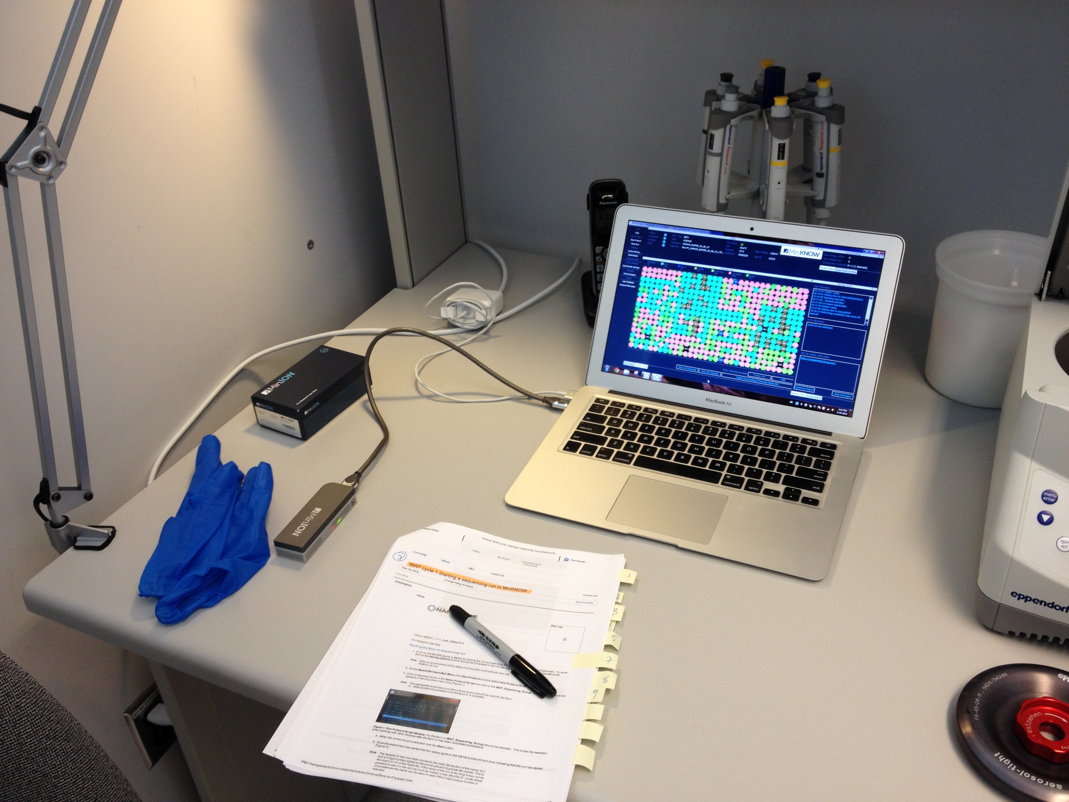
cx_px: 534
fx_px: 1081
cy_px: 401
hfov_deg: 52.6
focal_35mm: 35
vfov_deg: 40.7
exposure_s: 1/30
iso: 50
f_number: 2.4
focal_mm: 4.28
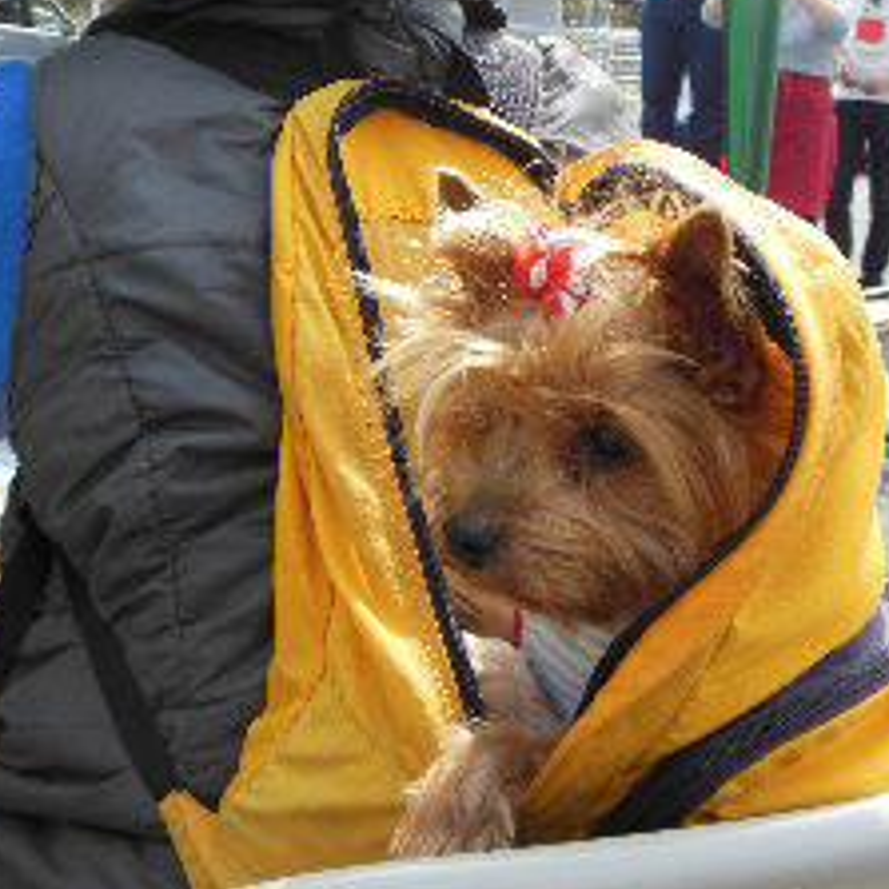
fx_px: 1337
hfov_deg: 36.8
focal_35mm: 46
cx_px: 482
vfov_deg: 36.6
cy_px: 343
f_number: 3.3
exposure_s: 1/500
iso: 125
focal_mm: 5.2
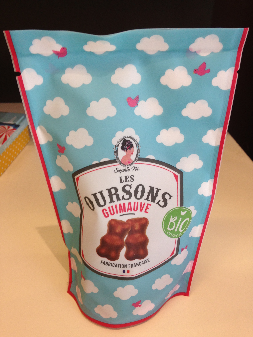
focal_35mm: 33
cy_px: 168
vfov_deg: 55.4
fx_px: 322
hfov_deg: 42.9
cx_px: 126
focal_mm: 4.12
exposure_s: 1/50
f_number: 2.4
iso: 64
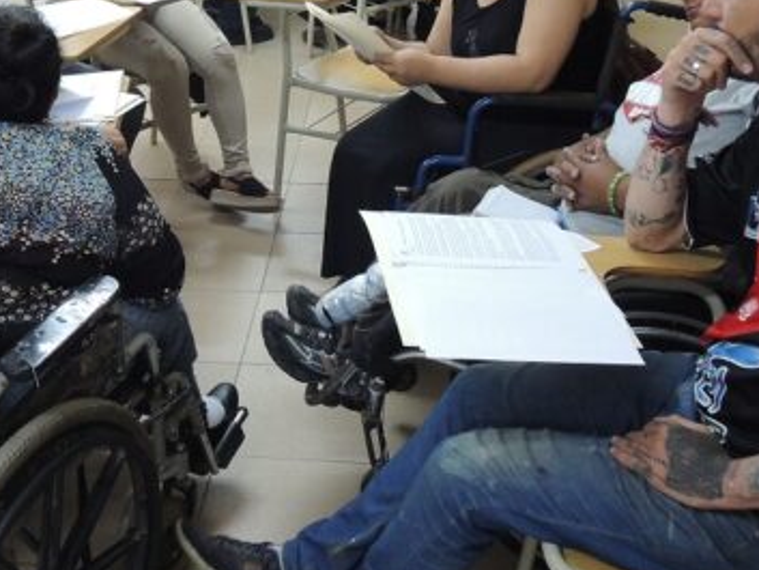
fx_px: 1119
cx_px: 301
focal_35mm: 51
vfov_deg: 28.1
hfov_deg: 37.3
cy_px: 134
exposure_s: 1/13
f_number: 3
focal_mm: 4.3
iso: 400
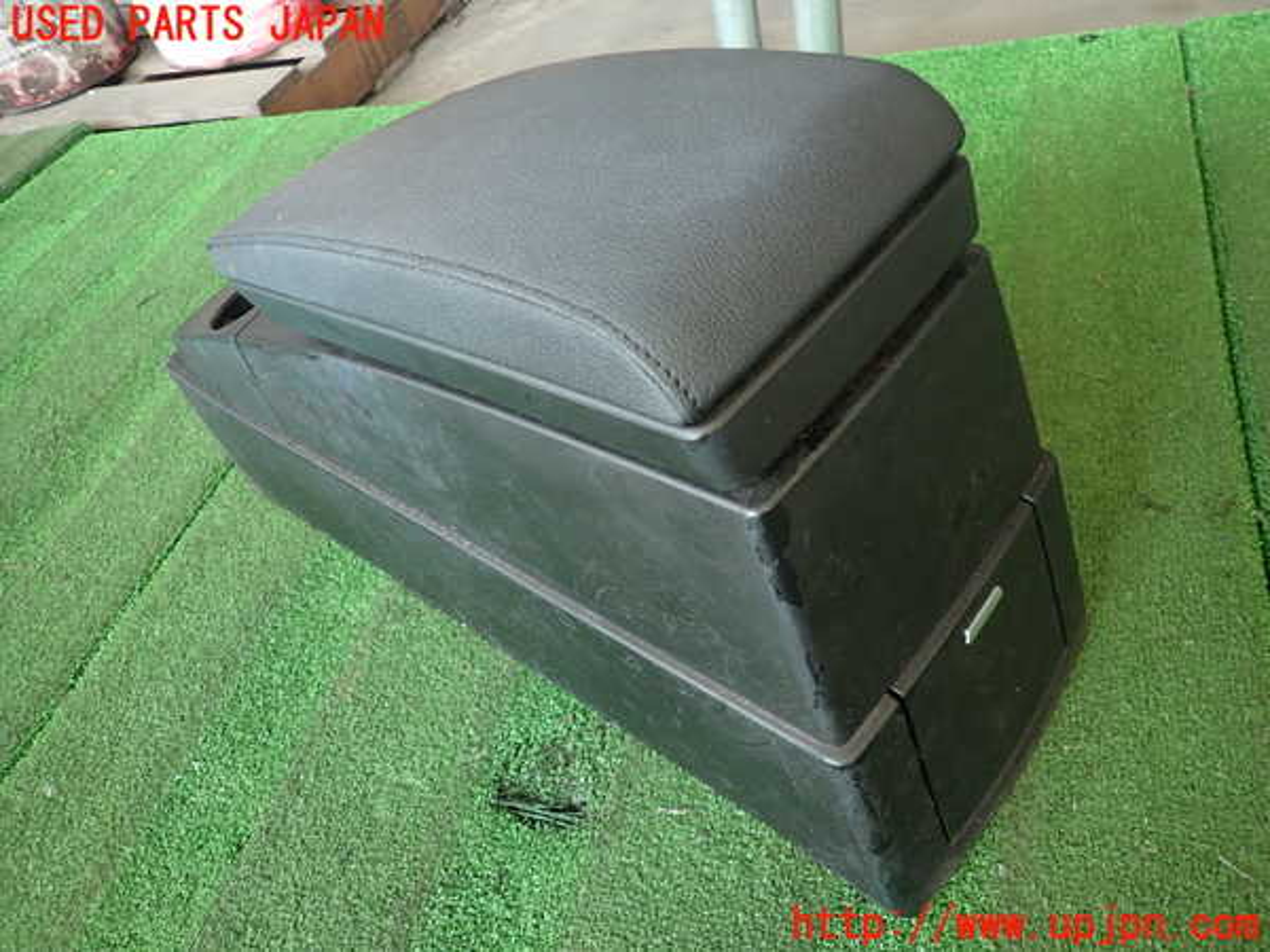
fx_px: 917
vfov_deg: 54.9
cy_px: 476
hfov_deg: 69.4
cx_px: 635
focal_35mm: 25
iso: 200
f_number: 2
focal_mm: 4.5
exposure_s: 1/40
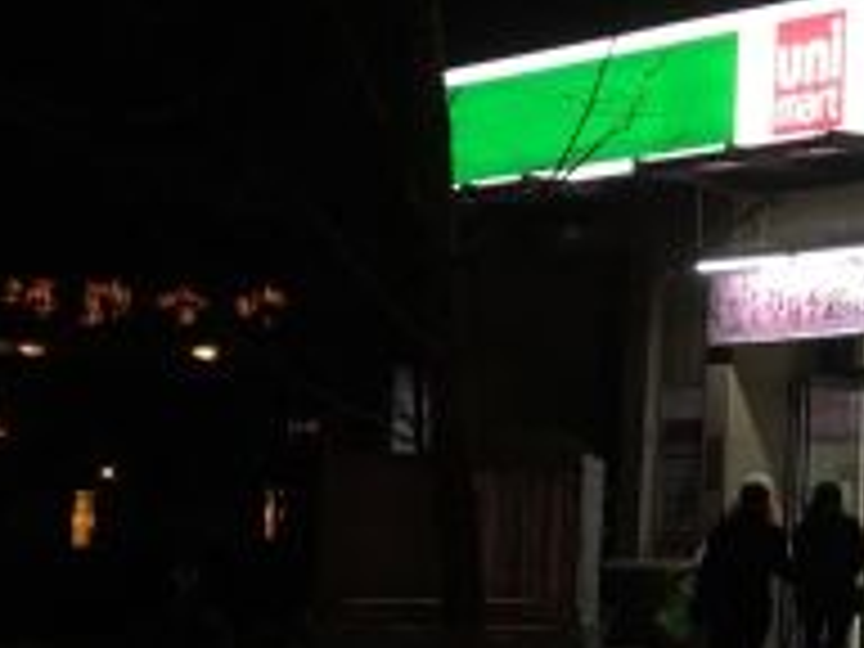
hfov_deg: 15.9
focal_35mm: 106
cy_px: 304
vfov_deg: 14.0
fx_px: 2646
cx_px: 1521
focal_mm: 4.15
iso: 32
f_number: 2.2
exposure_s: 1/17
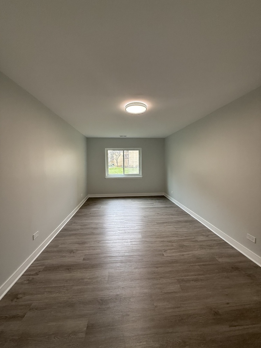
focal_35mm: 14
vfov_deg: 102.1
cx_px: 130
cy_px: 174
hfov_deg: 85.7
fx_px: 141
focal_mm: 2.22
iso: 160
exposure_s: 1/120
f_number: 2.2
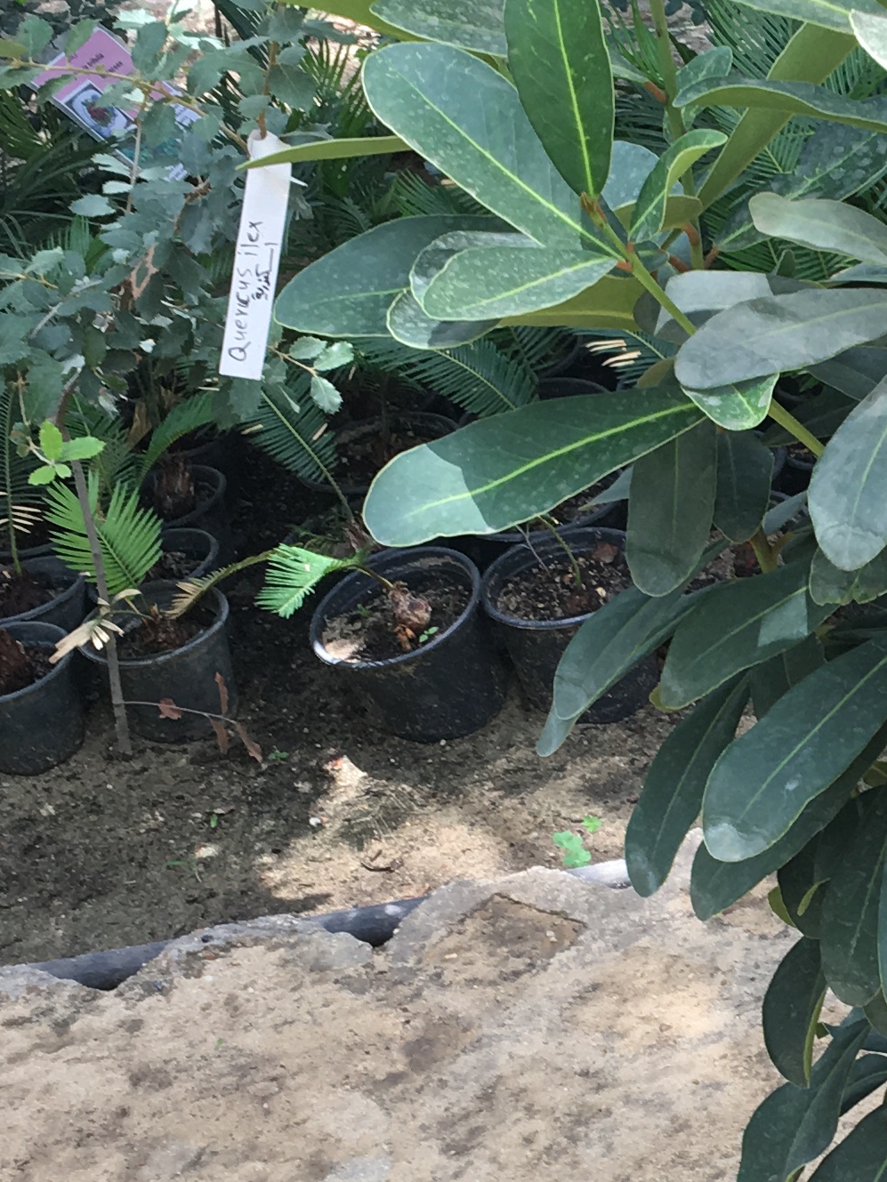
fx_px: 3006
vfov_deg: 22.2
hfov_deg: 16.4
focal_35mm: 88
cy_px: 752
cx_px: 914
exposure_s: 1/50
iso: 32
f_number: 2.2
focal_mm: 4.15
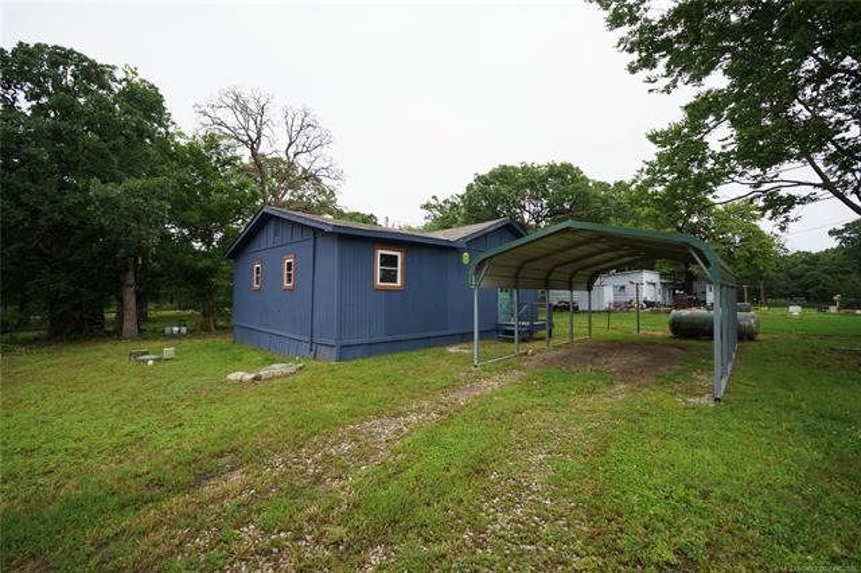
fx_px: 359
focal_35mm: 15
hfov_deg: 100.4
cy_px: 286
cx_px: 430
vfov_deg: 77.3
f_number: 2.8
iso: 160
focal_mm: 10
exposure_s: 1/200
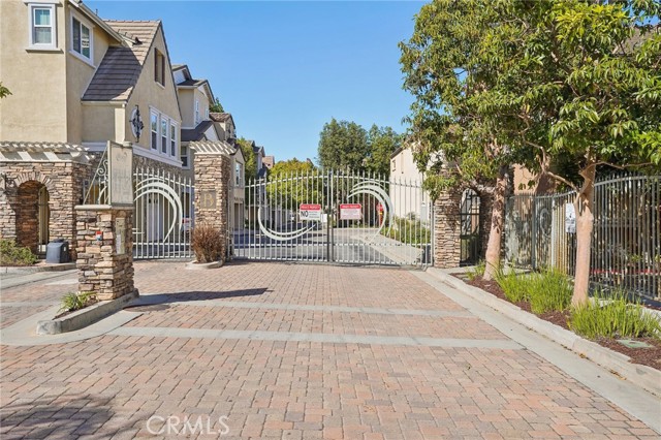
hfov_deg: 60.3
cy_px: 220
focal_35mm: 31
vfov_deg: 42.3
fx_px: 569
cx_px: 330
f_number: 8
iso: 400
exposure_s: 1/1250
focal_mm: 31
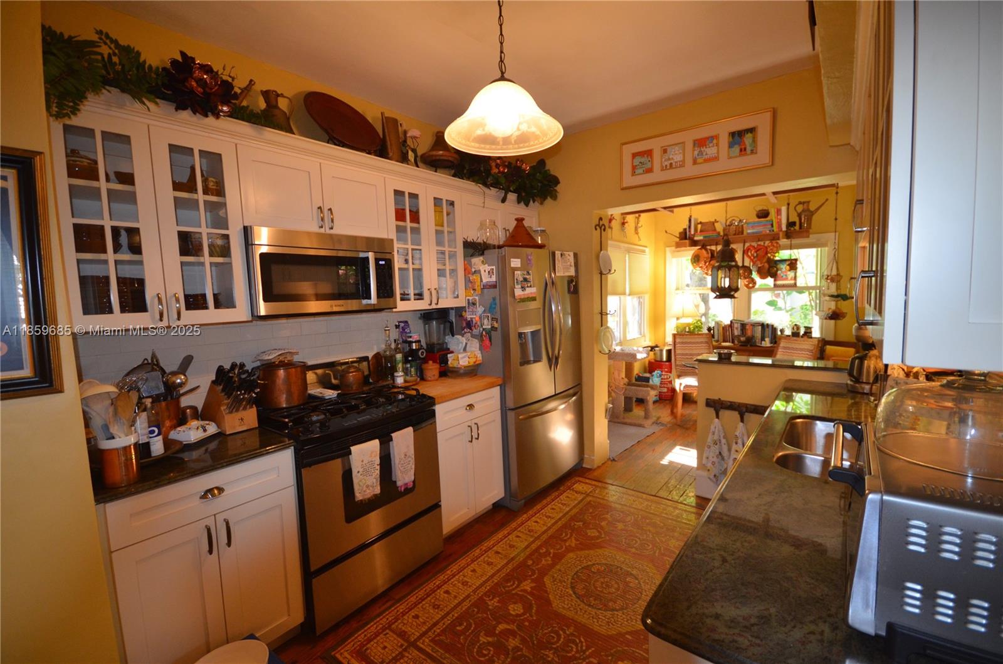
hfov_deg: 100.5
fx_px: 417
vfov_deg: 77.0
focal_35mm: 15
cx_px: 502
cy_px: 332
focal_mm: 10
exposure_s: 1/60
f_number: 4
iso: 900
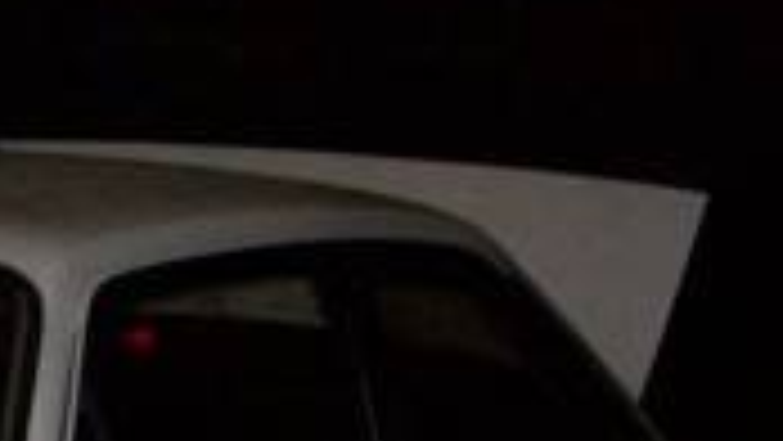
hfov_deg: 15.4
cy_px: 950
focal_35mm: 128
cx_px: -423
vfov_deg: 8.8
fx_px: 2658
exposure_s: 1/60
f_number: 2.8
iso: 160
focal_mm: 5.7
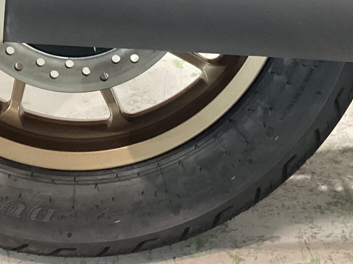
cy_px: -71
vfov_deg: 16.6
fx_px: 856
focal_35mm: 84
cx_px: 153
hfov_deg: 23.3
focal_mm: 3.3
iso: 320
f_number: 2.4
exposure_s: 1/40
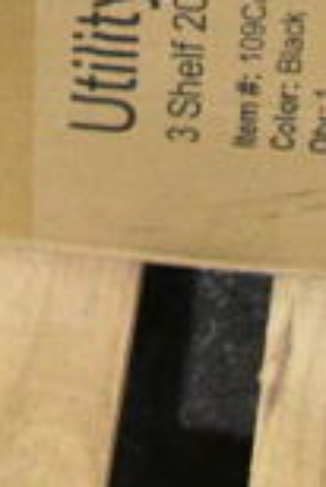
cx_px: 41
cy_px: -868
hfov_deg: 8.6
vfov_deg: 10.2
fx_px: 2168
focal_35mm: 160
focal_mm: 18
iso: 6400
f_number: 5.6
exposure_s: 1/125
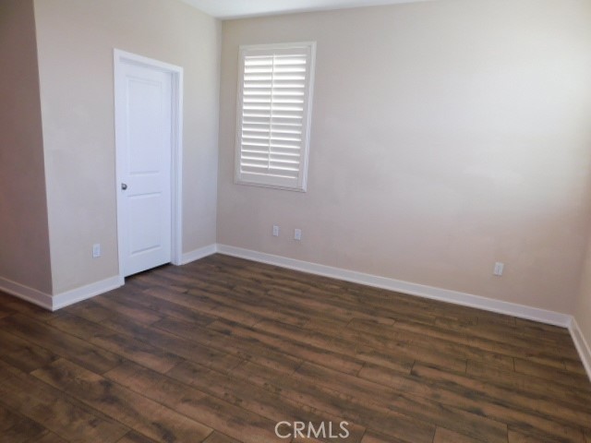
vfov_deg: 58.9
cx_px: 296
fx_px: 393
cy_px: 222
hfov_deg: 73.9
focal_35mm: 23
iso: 125
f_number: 3
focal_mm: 4
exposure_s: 1/40
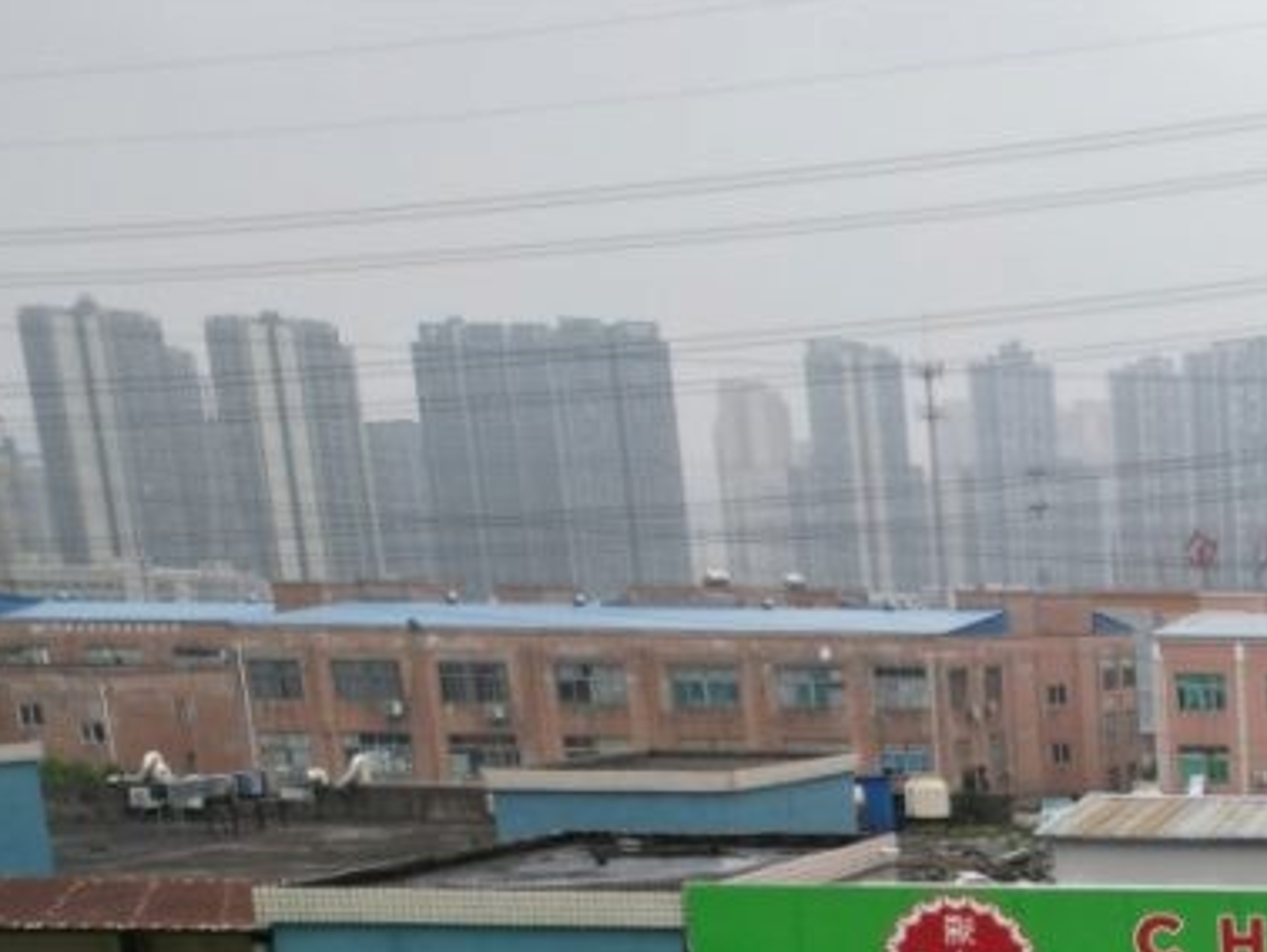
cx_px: 1646
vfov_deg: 20.4
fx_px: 2381
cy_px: 1281
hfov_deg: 25.6
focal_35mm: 65
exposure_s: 1/1500
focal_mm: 6.72
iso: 130
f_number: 1.7
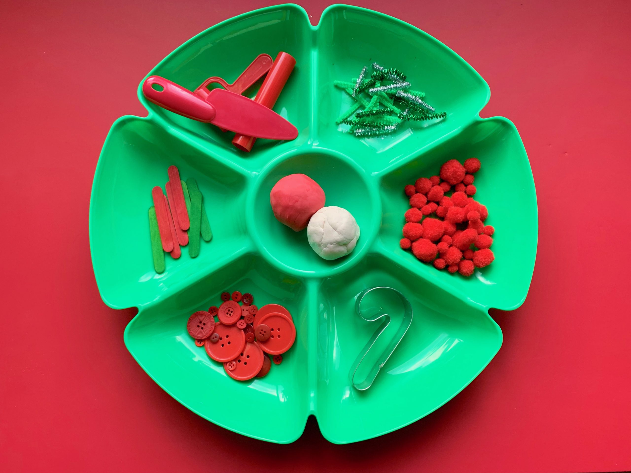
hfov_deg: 67.3
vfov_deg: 53.1
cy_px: 236
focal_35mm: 26
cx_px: 316
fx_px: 474
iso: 100
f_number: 1.8
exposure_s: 1/121
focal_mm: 4.25
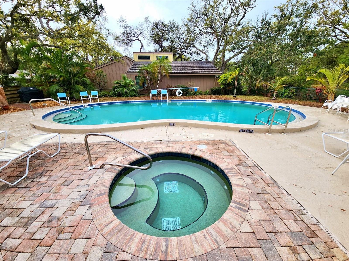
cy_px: 130
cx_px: 174
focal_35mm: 13
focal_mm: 2.2
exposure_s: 1/1677
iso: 50
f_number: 2.2
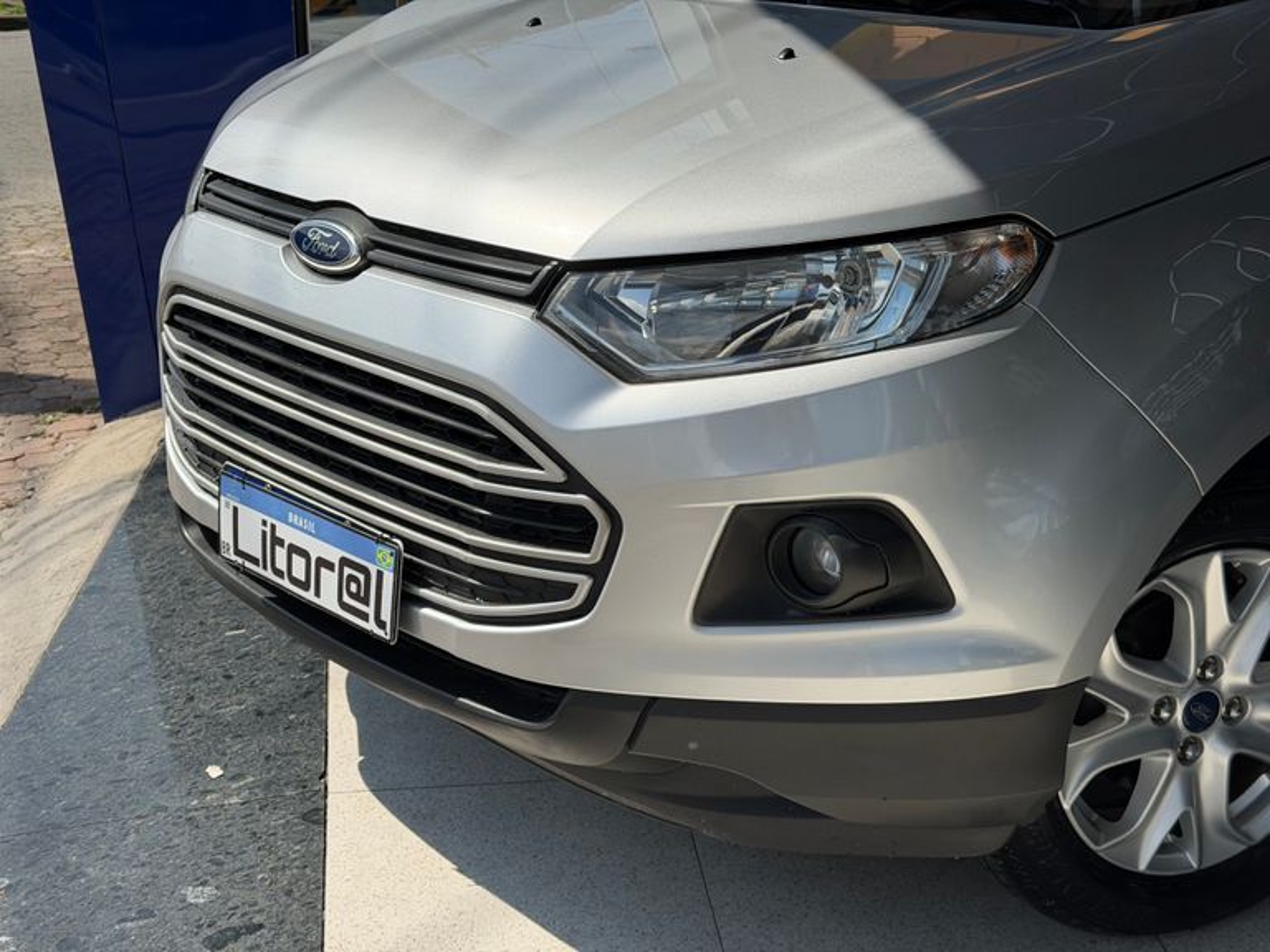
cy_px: 476
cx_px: 635
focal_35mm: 48
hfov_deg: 39.7
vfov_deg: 30.3
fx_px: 1761
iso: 80
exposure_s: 1/7143
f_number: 1.78
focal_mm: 6.76
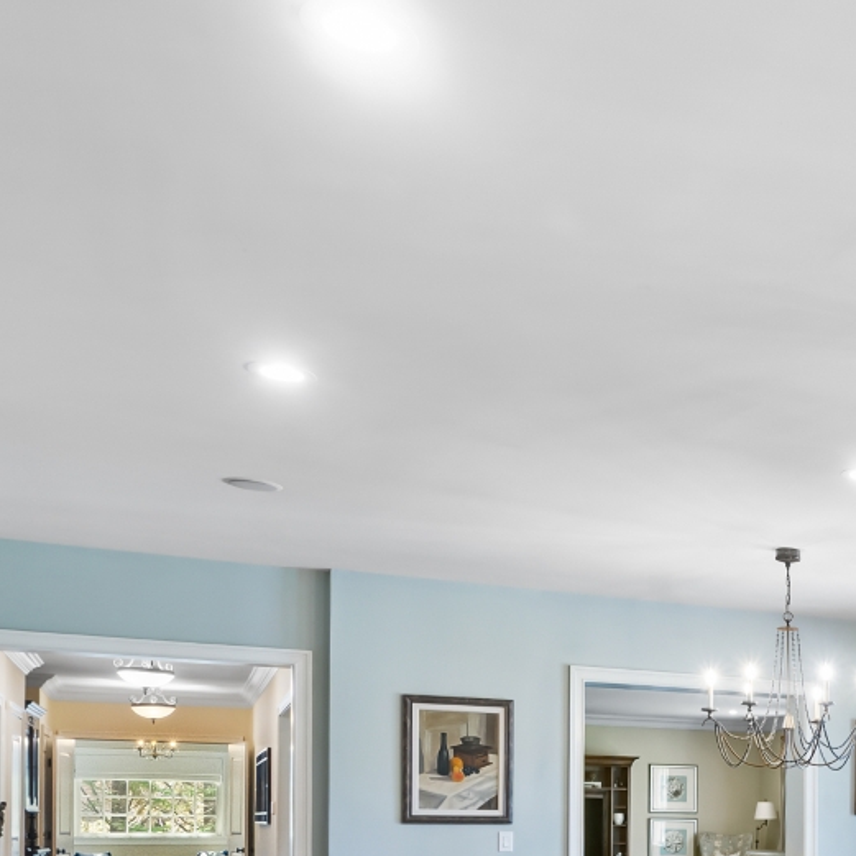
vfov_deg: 33.8
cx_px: 1068
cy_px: 795
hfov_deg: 29.9
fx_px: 1315
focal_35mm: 47
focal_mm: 16
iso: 400
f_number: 9
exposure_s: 1.6
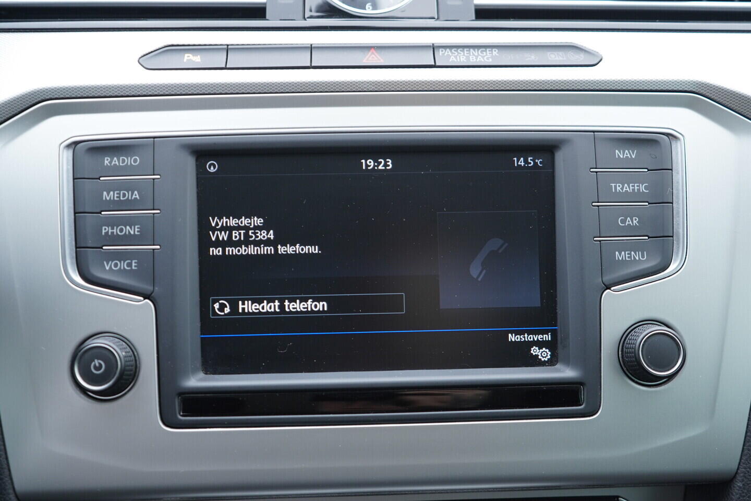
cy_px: 250
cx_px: 376
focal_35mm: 36
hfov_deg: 53.1
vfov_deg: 36.9
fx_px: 751
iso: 250
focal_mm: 24
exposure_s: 1/40
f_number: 2.8
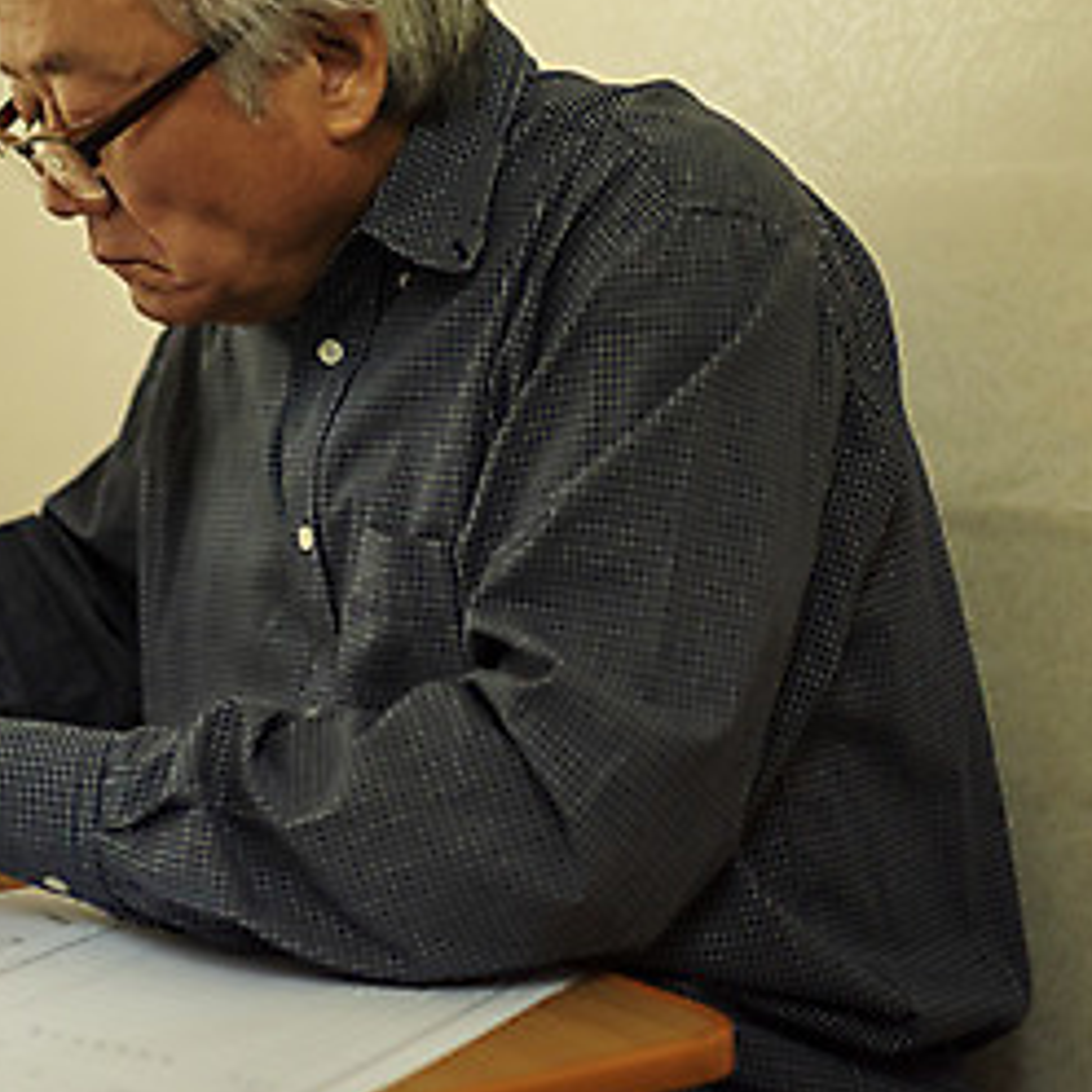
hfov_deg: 23.3
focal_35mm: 72
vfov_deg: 23.8
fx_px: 2570
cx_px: 86
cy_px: 299
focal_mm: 35
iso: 800
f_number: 1.4
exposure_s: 1/125
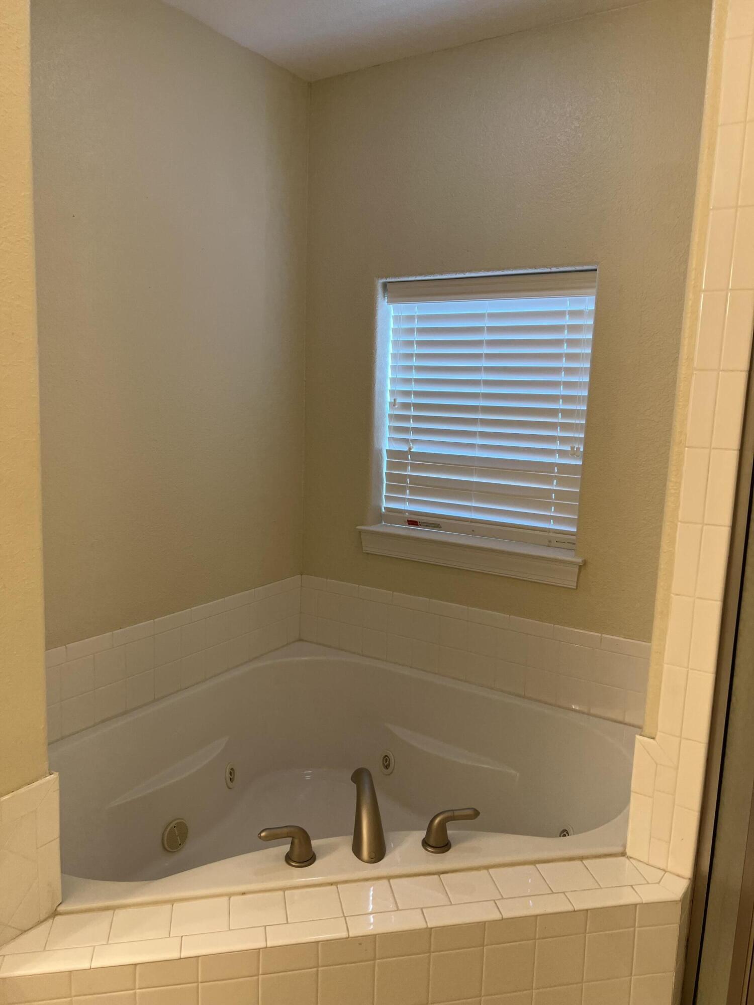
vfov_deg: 67.3
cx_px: 377
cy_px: 502
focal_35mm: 26
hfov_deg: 53.1
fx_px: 755
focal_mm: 5.7
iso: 64
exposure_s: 1/120
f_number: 1.5
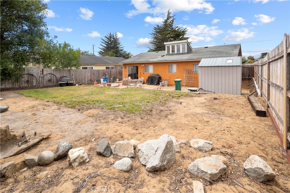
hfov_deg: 100.4
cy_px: 96
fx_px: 121
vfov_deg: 77.3
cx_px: 145
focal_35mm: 15
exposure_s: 1/640
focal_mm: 10
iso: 250
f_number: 8
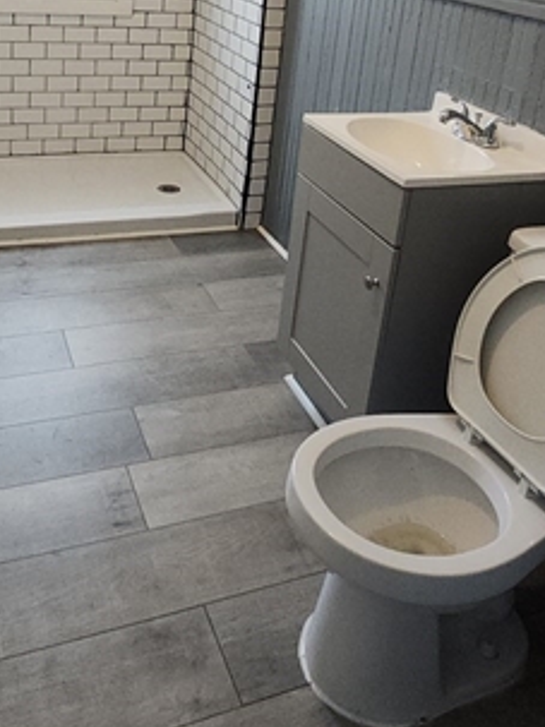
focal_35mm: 33
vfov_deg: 51.8
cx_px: 211
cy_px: 144
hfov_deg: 42.7
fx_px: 693
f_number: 2.2
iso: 125
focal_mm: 1.74
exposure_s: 1/60
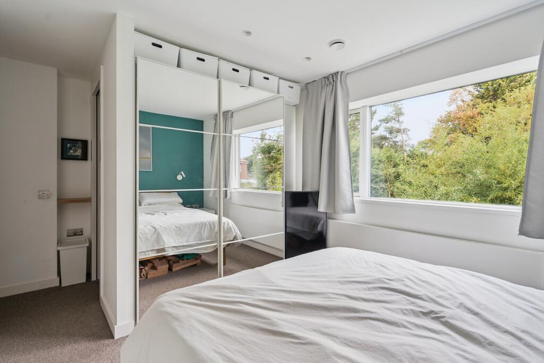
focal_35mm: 17
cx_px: 272
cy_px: 182
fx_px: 257
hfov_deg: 93.3
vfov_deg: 70.5
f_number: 5.6
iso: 320
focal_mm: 17
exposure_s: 1/13
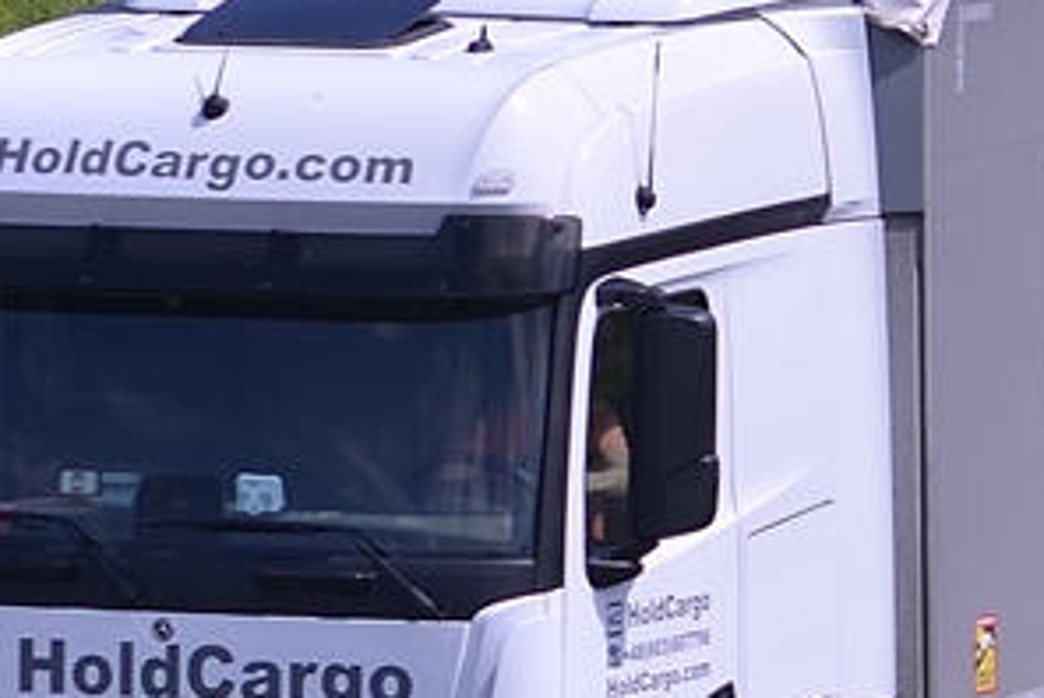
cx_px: 977
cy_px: 467
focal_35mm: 284
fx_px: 8244
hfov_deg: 7.2
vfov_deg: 4.8
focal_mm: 70
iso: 100
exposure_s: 1/800
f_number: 5.6
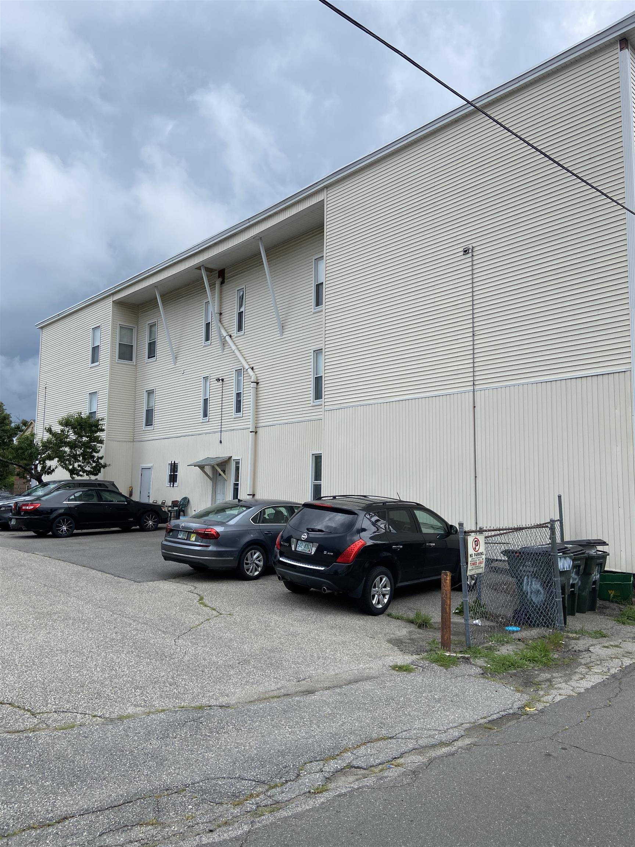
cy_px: 424
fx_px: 636
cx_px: 318
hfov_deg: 53.1
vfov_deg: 67.3
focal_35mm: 26
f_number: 1.8
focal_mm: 4.25
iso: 32
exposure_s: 1/1272
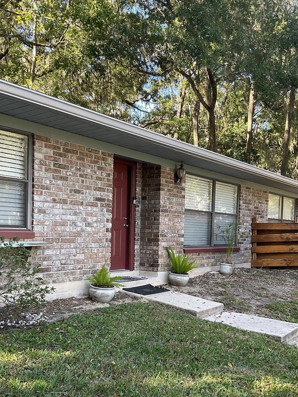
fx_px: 425
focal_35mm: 37
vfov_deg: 49.8
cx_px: 150
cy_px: 243
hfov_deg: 38.6
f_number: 1.8
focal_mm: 3
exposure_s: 1/122
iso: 25
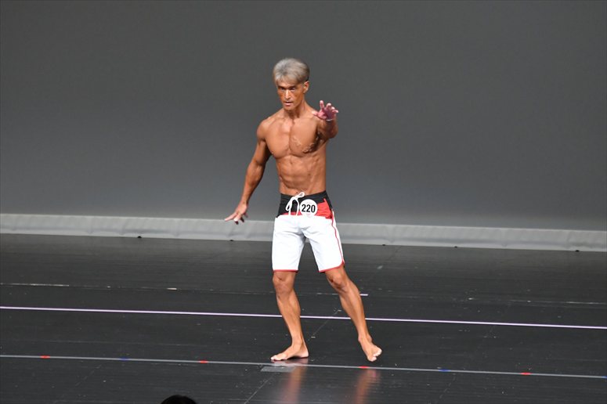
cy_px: 202
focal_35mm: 315
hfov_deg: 6.5
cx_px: 304
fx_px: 5309
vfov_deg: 4.4
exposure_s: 1/400
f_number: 5.6
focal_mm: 210
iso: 5000
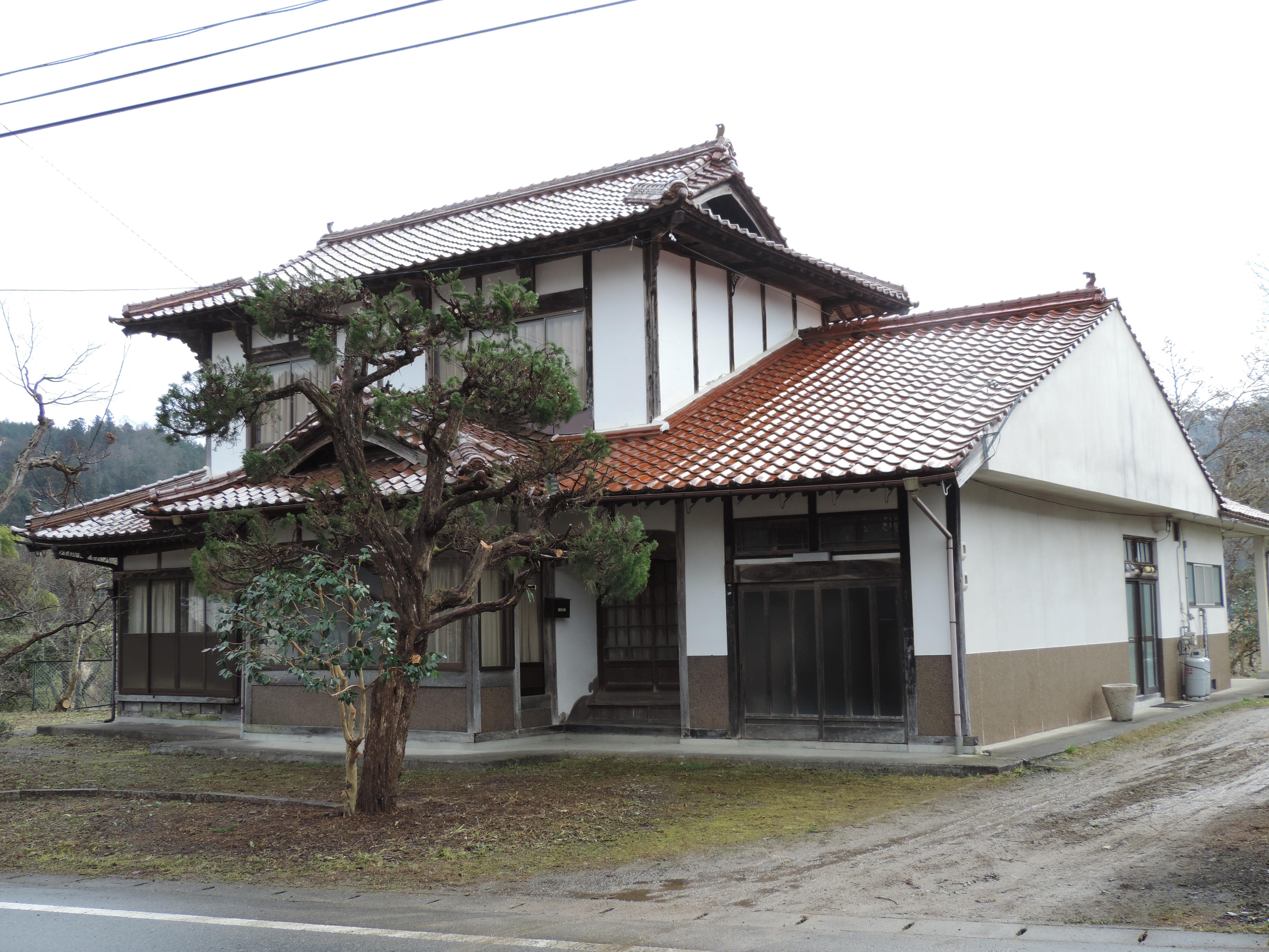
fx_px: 1466
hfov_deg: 46.8
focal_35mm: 40
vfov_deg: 36.0
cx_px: 634
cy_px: 476
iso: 80
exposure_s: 1/200
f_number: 3.3
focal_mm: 7.1
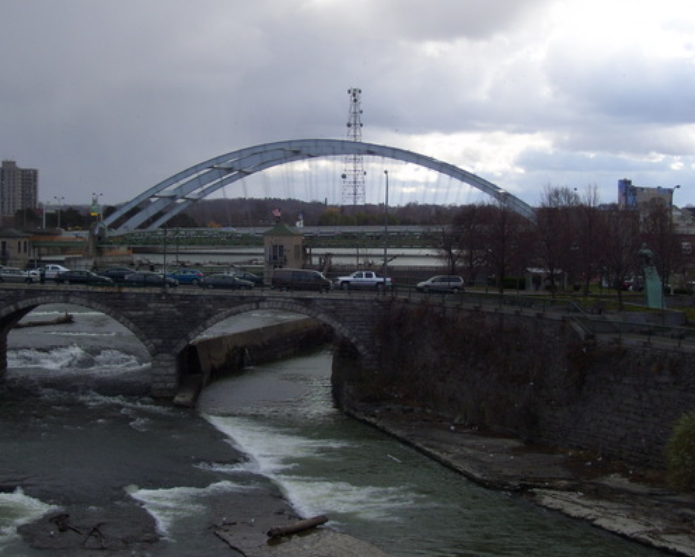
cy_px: 247
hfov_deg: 28.7
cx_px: 342
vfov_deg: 23.1
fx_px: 1358
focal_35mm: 66
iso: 80
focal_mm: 9.4
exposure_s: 1/500
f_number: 3.4
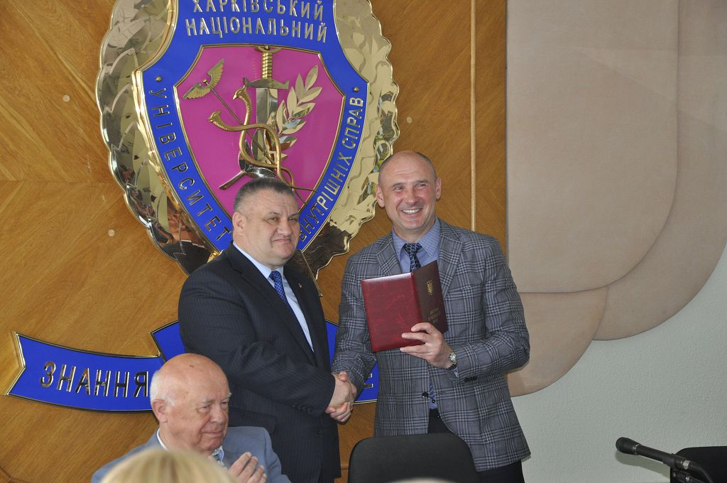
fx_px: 1997
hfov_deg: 20.6
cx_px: 364
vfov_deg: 13.8
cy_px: 242
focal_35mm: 99
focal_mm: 66
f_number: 5.3
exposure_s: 1/60
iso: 800
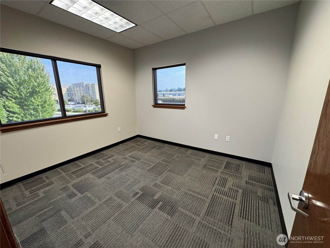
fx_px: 133
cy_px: 124
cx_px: 165
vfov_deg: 85.7
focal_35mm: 14
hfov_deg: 102.1
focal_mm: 2.22
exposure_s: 1/120
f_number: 2.2
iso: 250
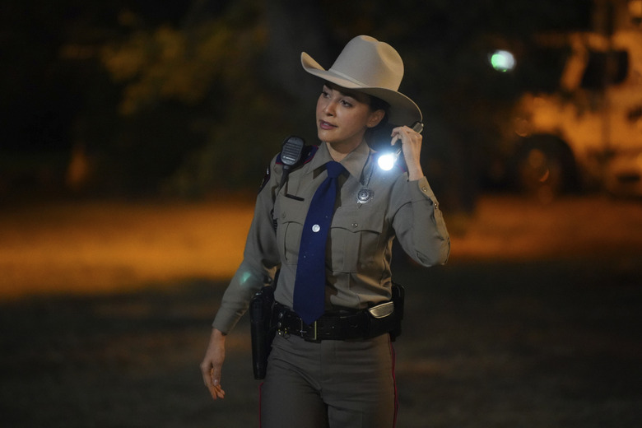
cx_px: 321
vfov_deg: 7.6
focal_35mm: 180
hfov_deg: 11.4
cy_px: 214
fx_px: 3210
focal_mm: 180
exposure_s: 1/160
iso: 12800
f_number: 2.8
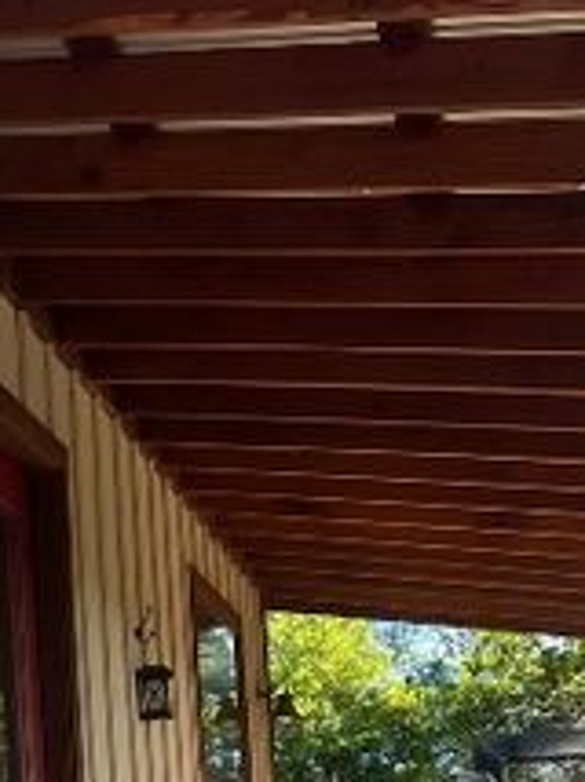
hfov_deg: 16.4
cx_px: -322
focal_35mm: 81
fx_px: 1829
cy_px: 682
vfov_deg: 23.6
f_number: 1.5
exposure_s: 1/533
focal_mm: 5.7
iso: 50
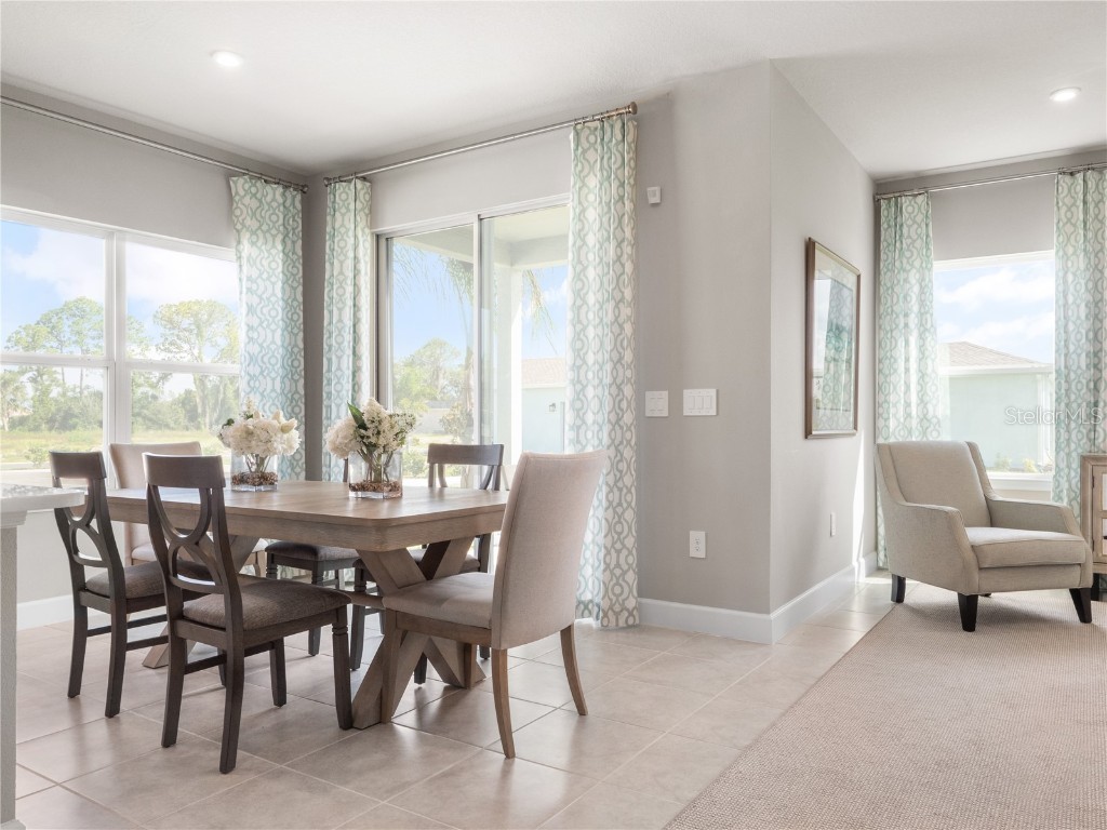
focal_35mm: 24
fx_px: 768
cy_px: 415
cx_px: 554
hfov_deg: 71.6
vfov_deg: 56.8
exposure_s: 1/30
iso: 800
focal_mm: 12
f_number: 8
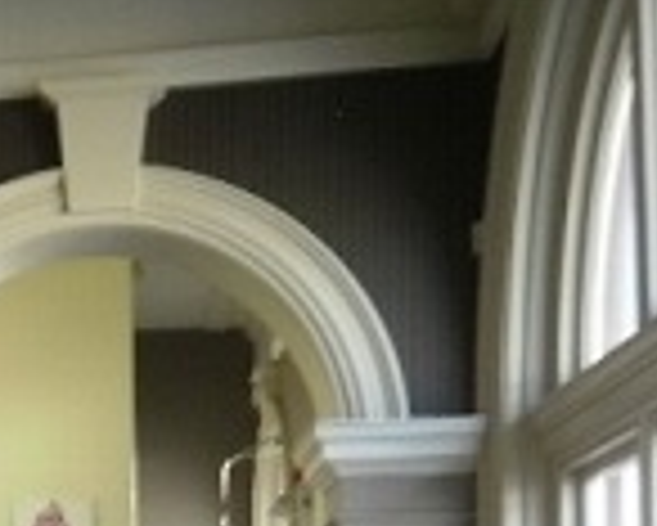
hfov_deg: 20.9
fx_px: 1518
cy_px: 665
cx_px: -315
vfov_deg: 18.4
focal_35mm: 78
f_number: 2.6
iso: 125
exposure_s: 1/10
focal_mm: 4.65
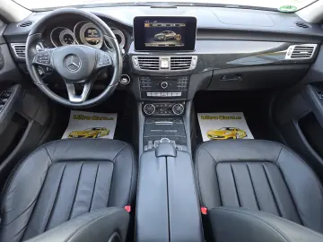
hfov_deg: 73.9
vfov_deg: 58.9
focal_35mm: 23
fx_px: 215
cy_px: 121
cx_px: 162
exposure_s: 1/50
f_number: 1.7
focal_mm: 6.25
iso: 100
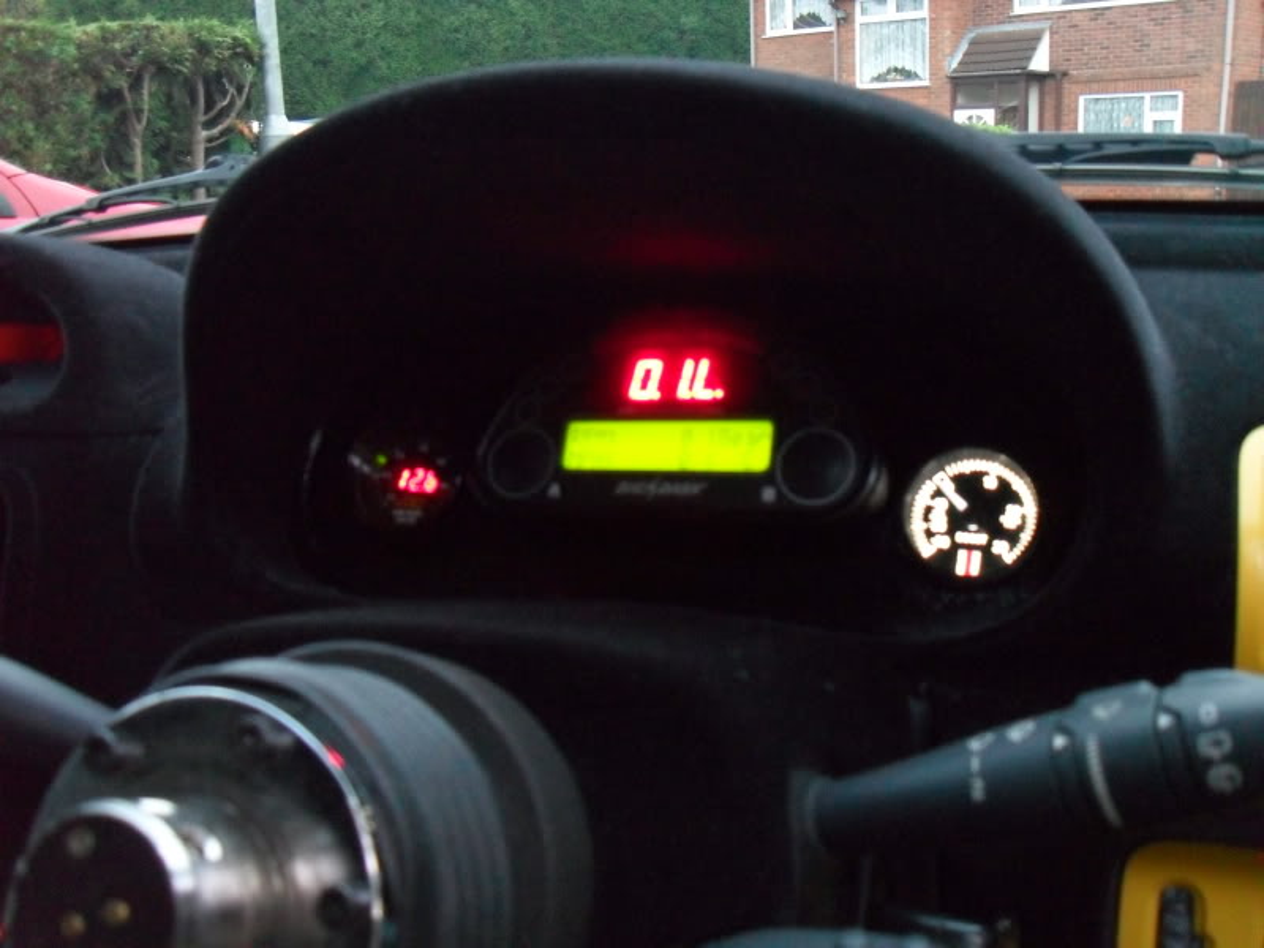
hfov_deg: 52.6
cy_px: 474
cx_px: 632
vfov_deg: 40.7
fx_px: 1278
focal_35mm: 35
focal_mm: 6.2
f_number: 2.8
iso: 400
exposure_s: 1/10
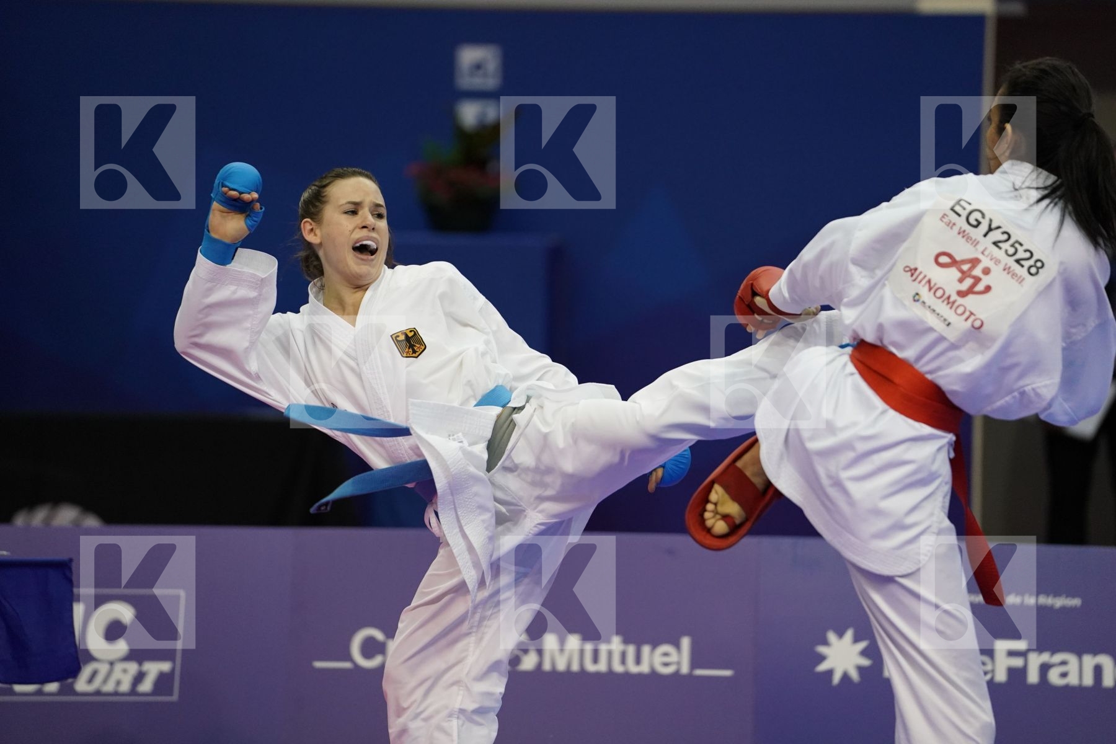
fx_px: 6200
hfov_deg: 10.3
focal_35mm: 200
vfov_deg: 6.9
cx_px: 558
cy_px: 372
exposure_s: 1/1000
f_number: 2.8
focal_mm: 200
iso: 3200
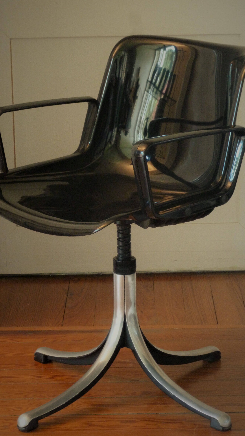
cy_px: 218
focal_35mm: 117
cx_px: 125
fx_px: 1351
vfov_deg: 18.3
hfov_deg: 10.4
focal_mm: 19.1
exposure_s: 1/4
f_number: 5.4
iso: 400
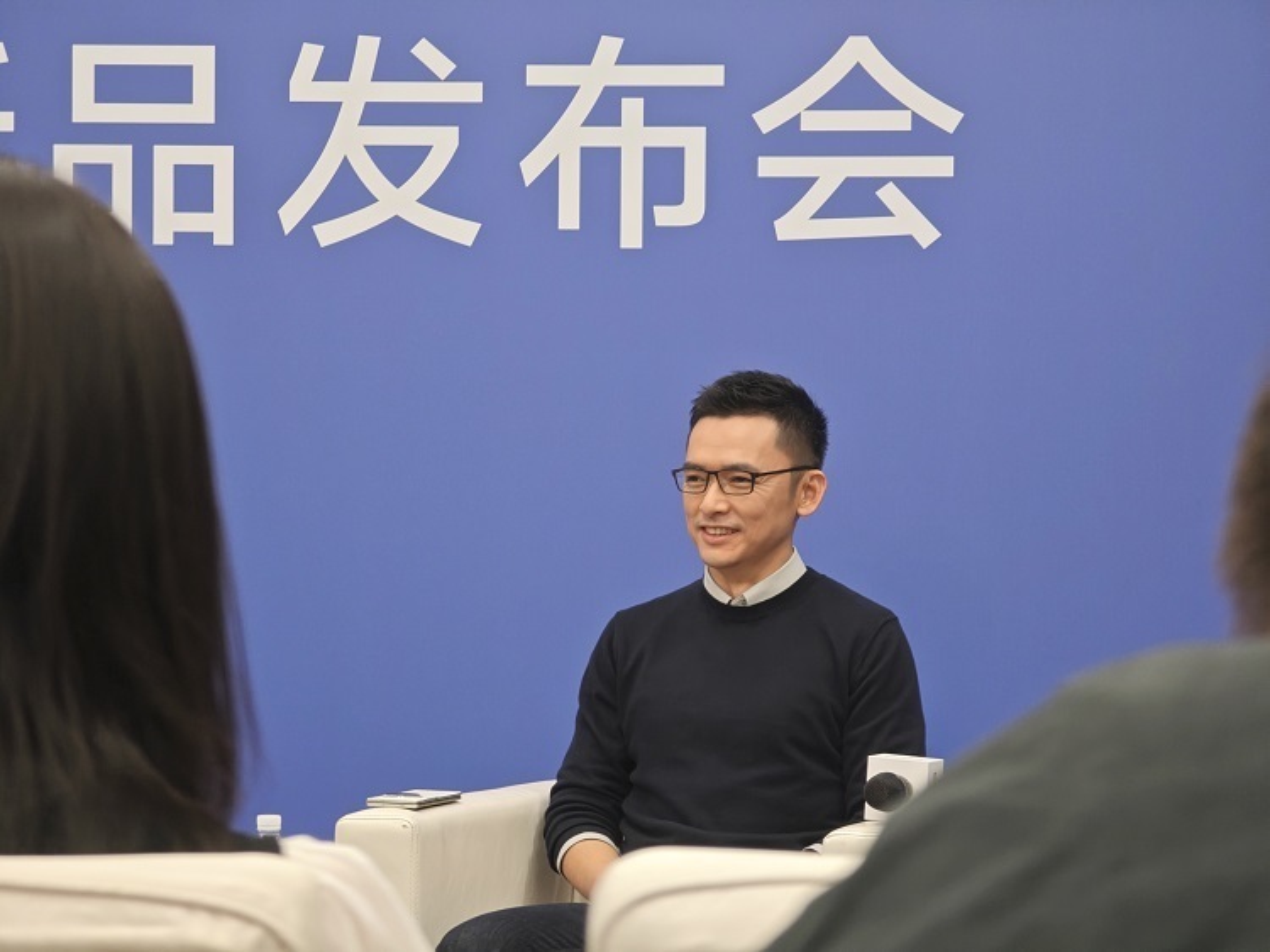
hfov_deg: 16.4
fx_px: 4401
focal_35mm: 120
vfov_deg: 12.3
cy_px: 476
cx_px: 635
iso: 400
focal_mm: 19.4
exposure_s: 1/50
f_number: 2.5
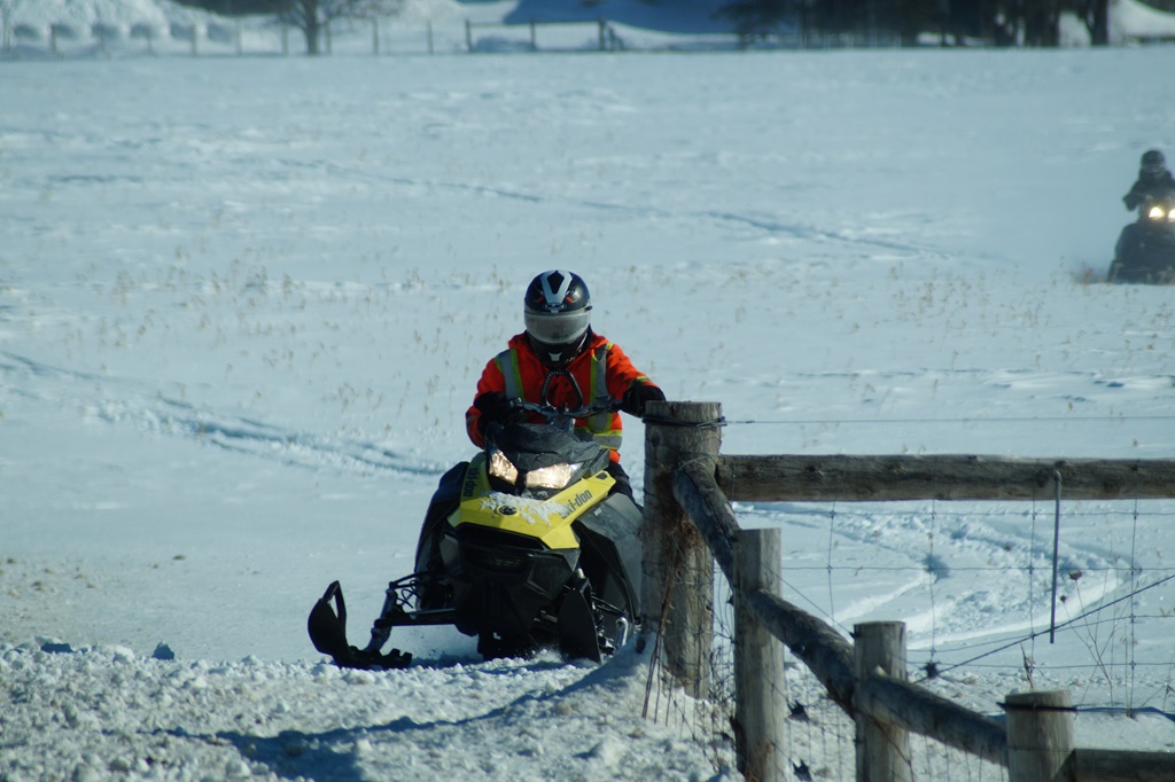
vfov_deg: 3.1
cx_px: 588
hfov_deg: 4.6
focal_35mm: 450
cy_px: 391
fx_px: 14682
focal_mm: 300
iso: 100
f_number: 7.1
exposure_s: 1/640
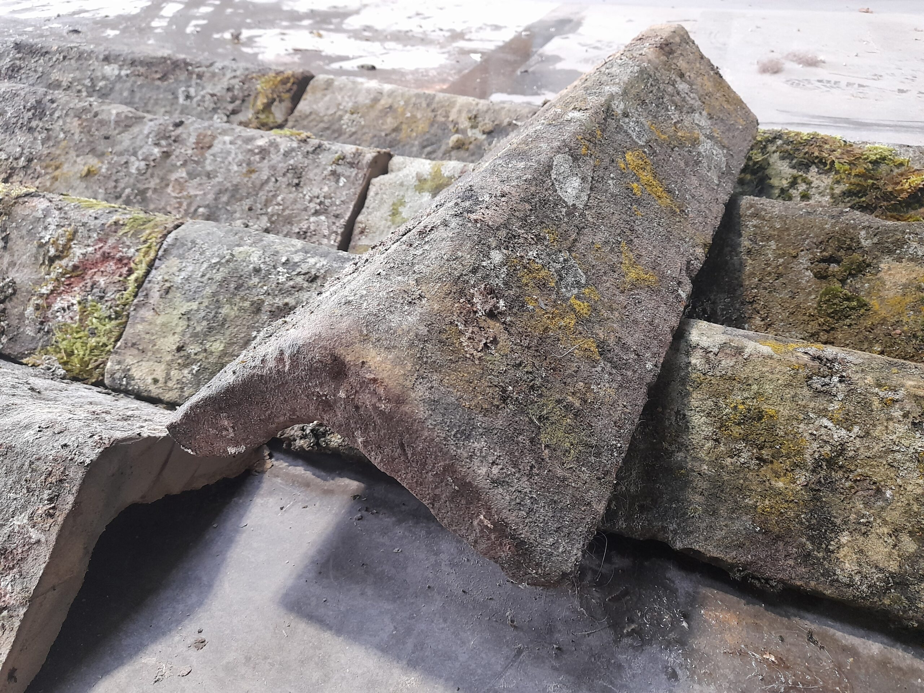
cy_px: 346
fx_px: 667
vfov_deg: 54.9
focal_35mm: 25
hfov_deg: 69.4
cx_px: 462
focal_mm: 4.6
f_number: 2
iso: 320
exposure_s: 1/33
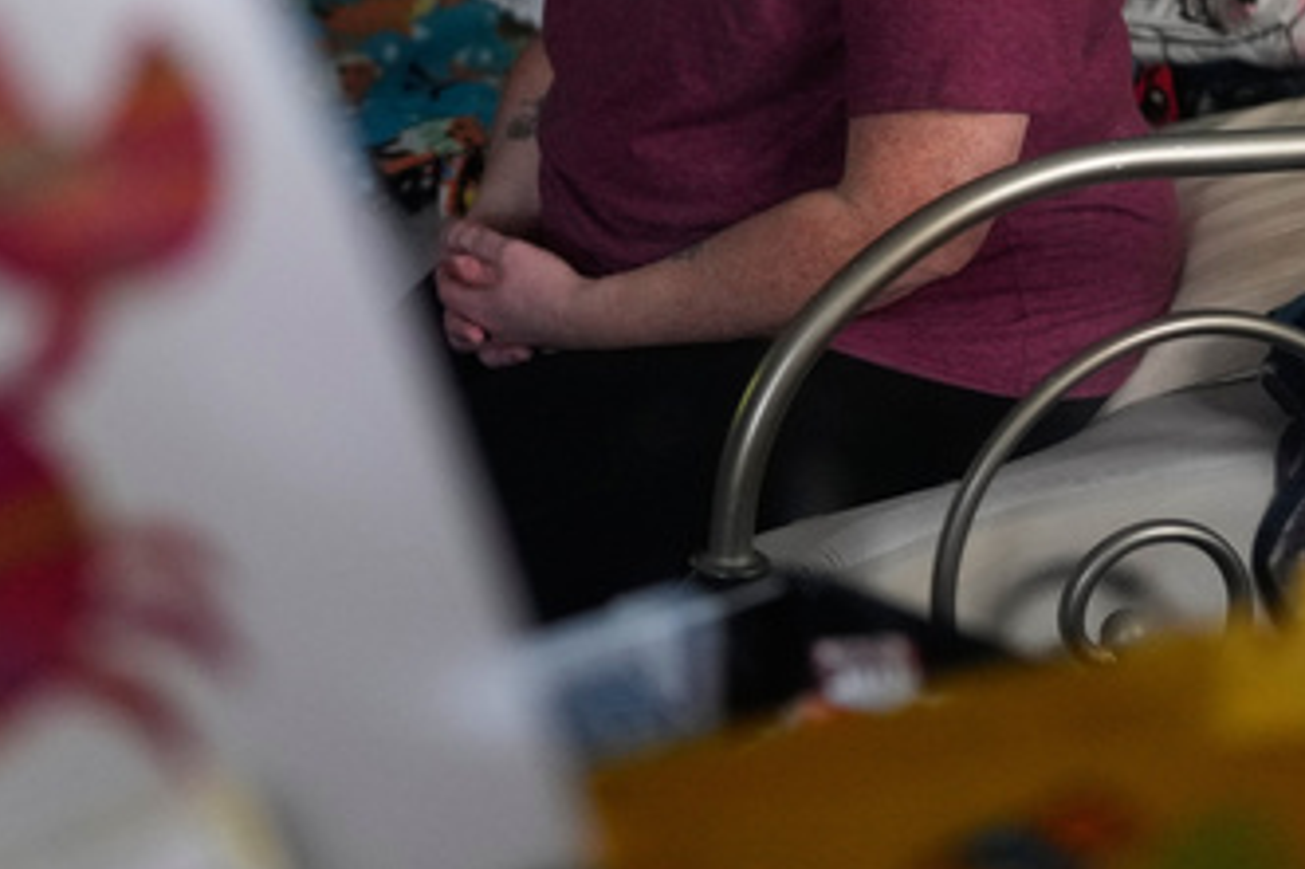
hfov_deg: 18.9
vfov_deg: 12.6
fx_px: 3913
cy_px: 269
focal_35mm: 108
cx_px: 786
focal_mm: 35
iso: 2000
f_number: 1.4
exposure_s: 1/160
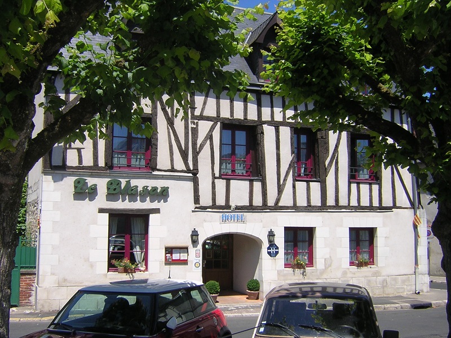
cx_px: 226
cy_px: 169
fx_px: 469
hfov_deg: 51.4
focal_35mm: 36
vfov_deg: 39.7
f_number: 5.2
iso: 100
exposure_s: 1/329
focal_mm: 4.7
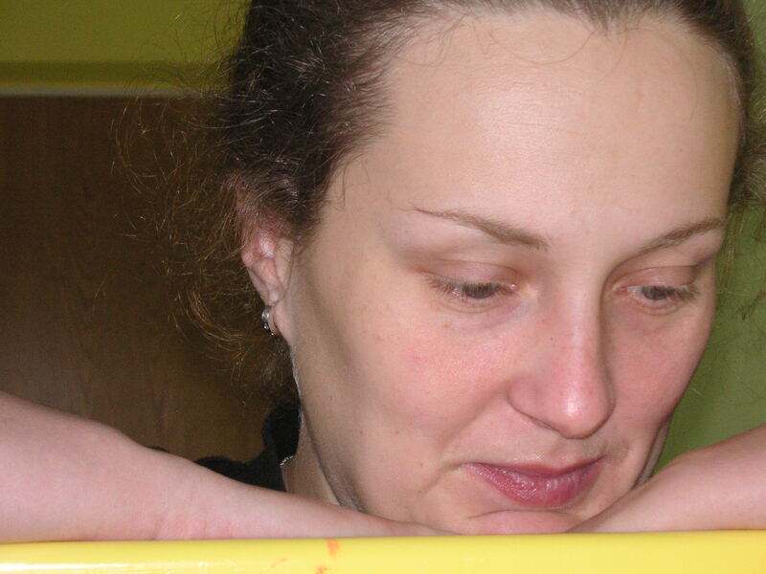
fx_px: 2323
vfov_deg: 14.1
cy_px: 287
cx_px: 383
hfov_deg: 18.7
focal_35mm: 105
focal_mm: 17.1
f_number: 5
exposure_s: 1/105
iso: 160
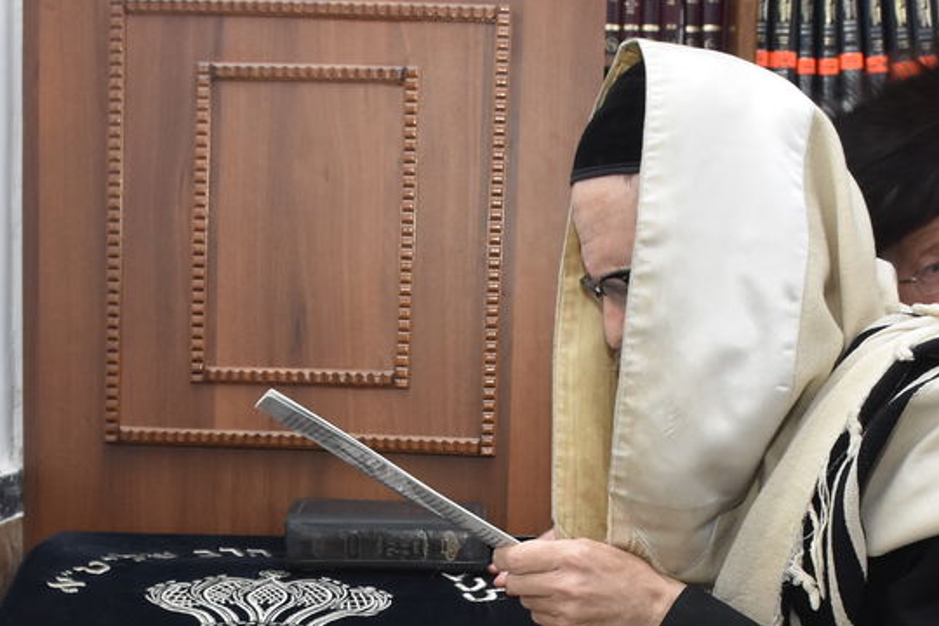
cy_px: 683
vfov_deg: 18.7
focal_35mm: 70
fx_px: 1826
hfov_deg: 28.8
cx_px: 489
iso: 1000
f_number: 6.3
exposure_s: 1/125
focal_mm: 18
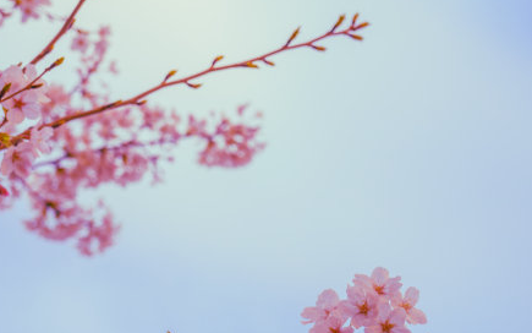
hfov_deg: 24.1
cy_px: 223
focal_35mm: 86
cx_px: 269
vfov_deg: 15.2
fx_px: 1247
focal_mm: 60
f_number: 7.1
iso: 100
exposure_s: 1/80
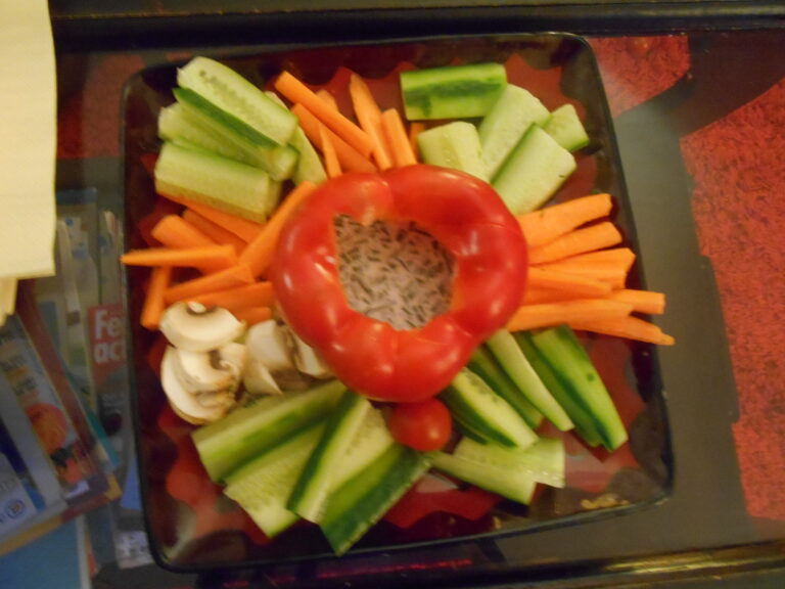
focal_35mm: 31
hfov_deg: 58.4
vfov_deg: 45.4
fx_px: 703
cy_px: 294
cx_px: 392
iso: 800
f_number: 3.6
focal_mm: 5.5
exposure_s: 1/3
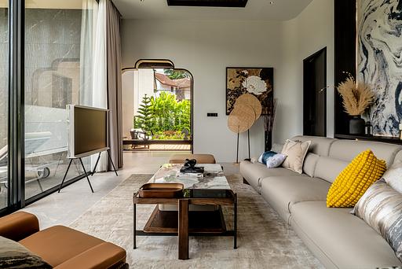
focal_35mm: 20
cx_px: 201
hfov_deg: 83.9
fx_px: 223
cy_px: 134
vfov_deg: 62.0
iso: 250
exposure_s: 1/160
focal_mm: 20
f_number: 8
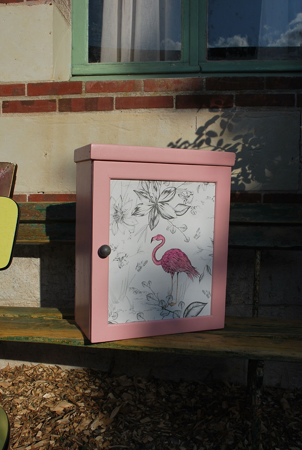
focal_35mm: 34
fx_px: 427
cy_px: 229
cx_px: 152
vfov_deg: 55.7
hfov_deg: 39.0
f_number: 9
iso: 100
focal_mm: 22
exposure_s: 1/320
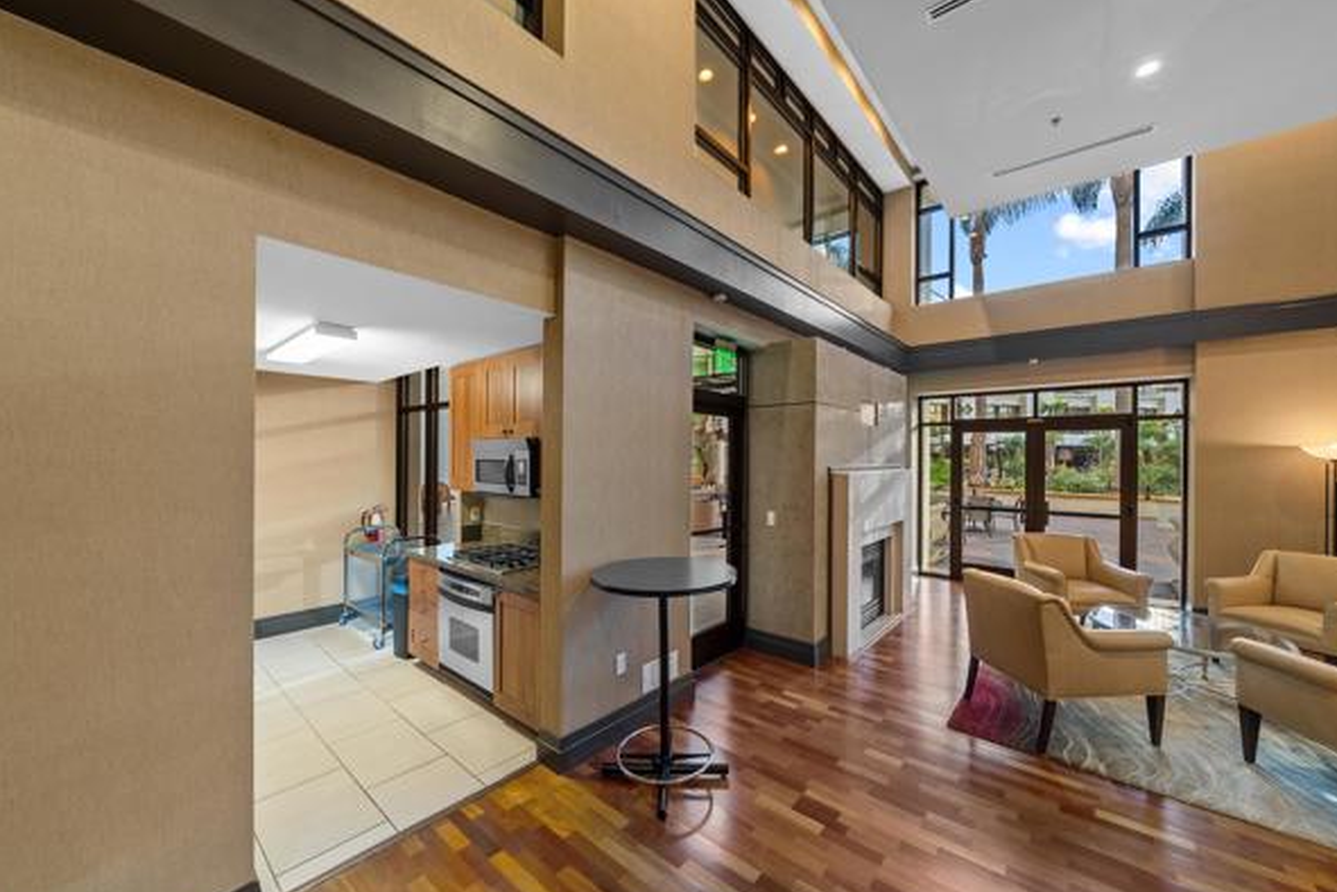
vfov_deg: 85.4
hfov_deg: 108.2
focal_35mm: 13
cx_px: 701
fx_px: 483
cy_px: 461
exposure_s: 2.5
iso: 125
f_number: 6.3
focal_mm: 12
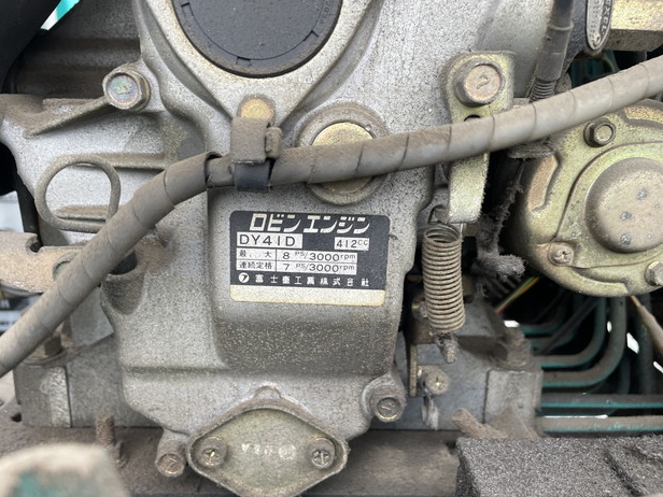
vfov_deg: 51.4
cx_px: 325
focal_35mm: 27
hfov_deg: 65.3
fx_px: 517
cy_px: 253
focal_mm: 4.2
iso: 40
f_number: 1.6
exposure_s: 1/121
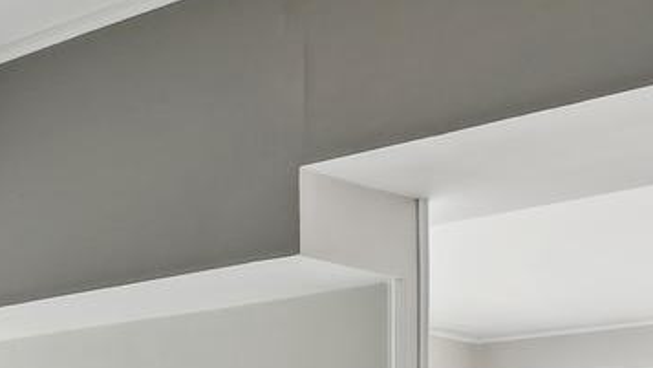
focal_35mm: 84
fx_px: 1455
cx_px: -240
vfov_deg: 13.5
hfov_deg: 22.2
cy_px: 558
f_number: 8
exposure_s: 1/25
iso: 100
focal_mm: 14
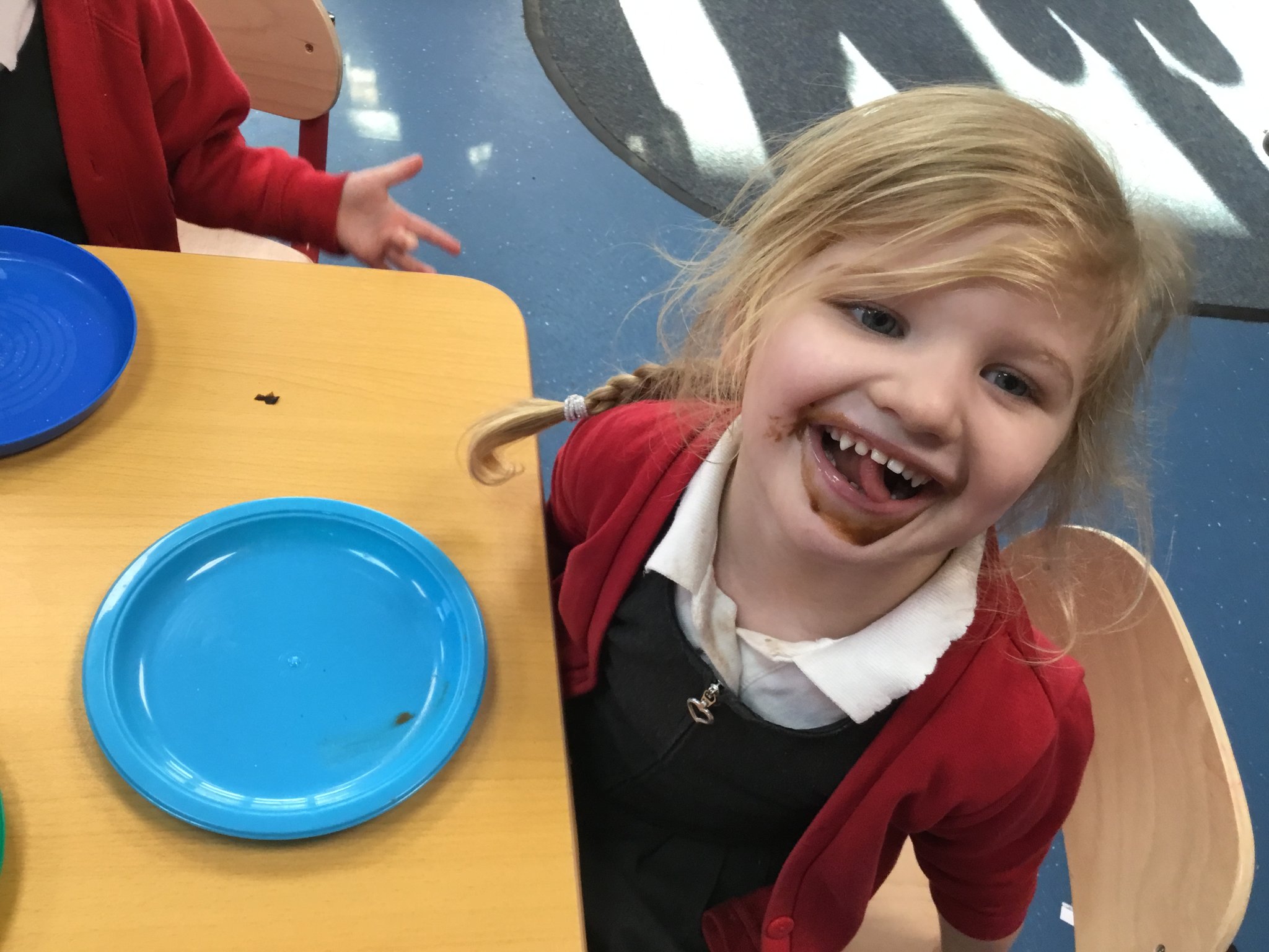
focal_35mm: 31
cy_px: 476
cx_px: 634
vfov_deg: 45.4
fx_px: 1136
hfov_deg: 58.4
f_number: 2.4
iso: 64
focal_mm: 3.3
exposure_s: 1/33
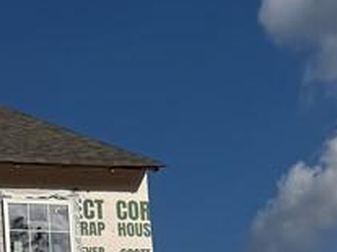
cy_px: 411
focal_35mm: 119
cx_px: -186
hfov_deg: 15.2
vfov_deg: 11.7
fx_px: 1158
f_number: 1.78
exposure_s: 1/12346
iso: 80
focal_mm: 6.76
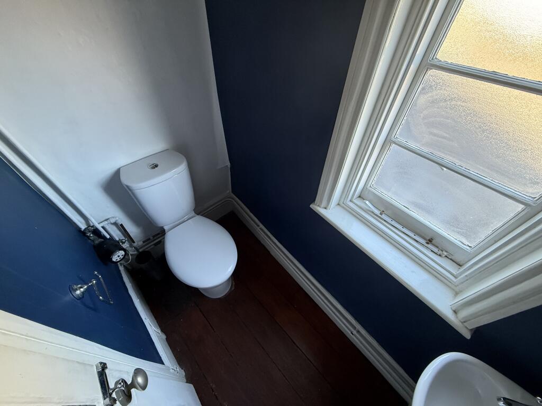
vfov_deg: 85.7
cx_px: 271
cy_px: 203
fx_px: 219
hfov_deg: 102.1
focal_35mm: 14
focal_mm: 2.22
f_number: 2.2
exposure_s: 1/99
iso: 320
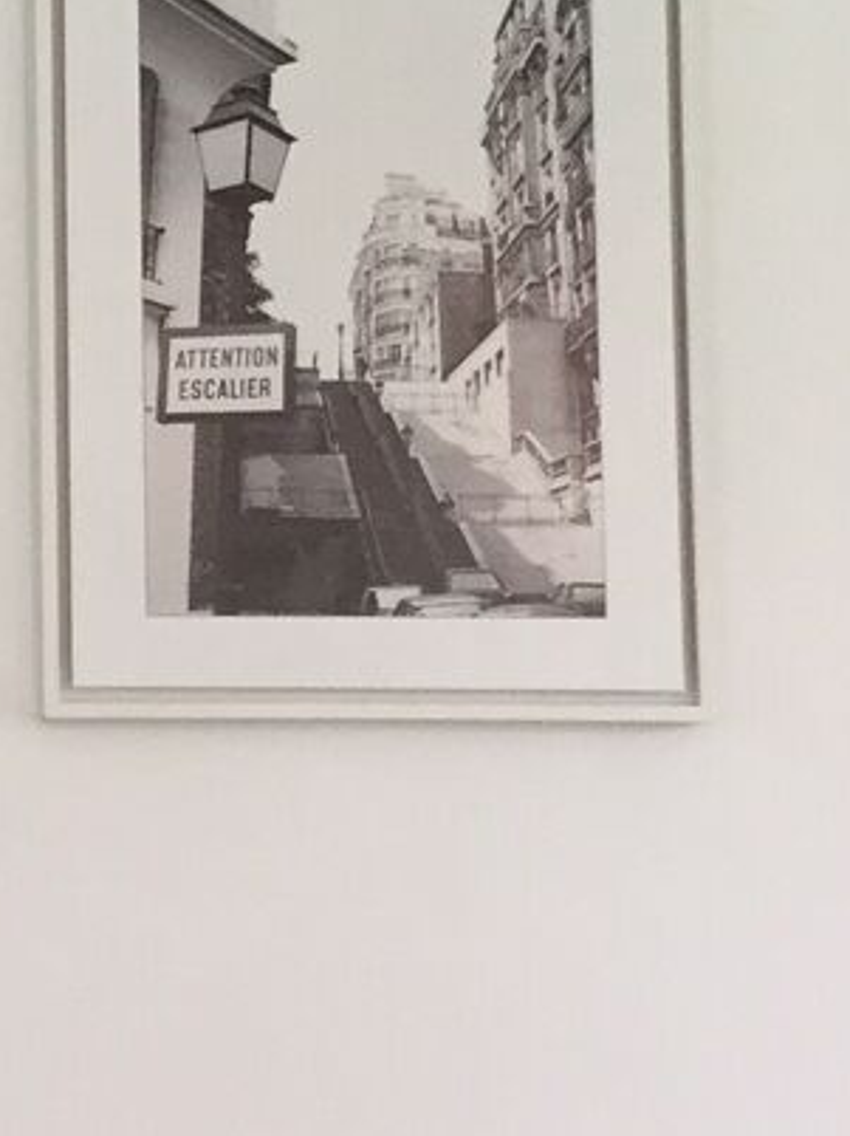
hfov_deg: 11.1
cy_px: 305
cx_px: -553
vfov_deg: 15.6
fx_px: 4130
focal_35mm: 126
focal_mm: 3.3
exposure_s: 1/33
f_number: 2.4
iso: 40
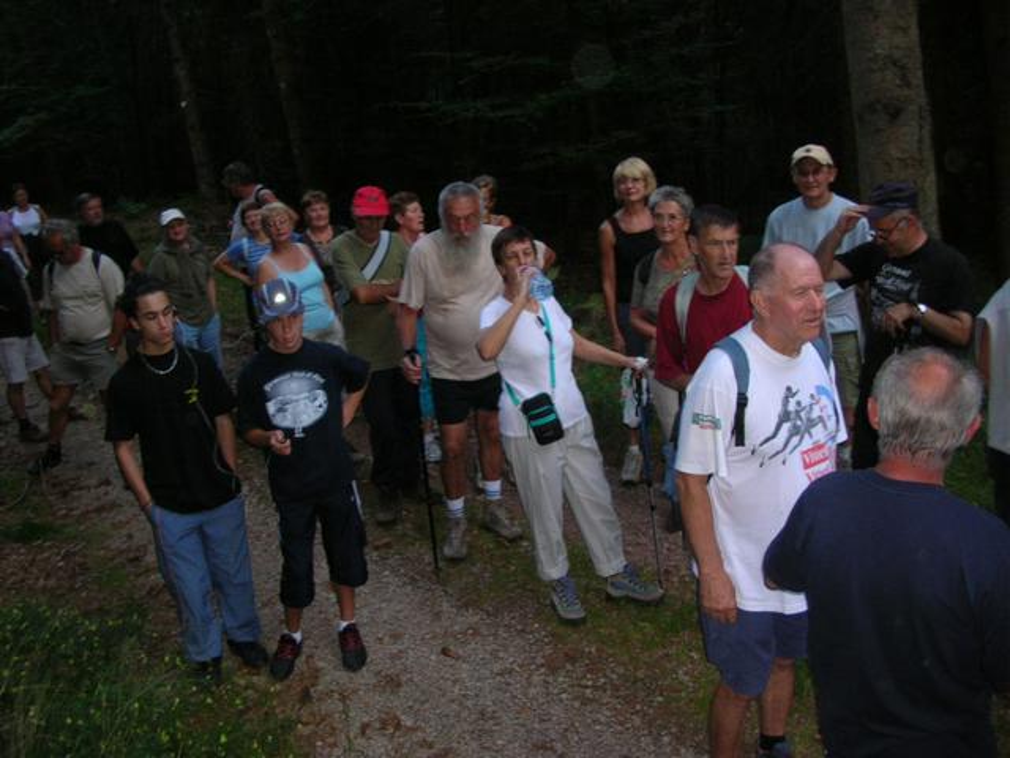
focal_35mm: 35
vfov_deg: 40.7
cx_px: 505
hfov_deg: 52.6
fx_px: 1021
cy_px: 379
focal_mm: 5.8
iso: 96
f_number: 2.8
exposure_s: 1/60.1
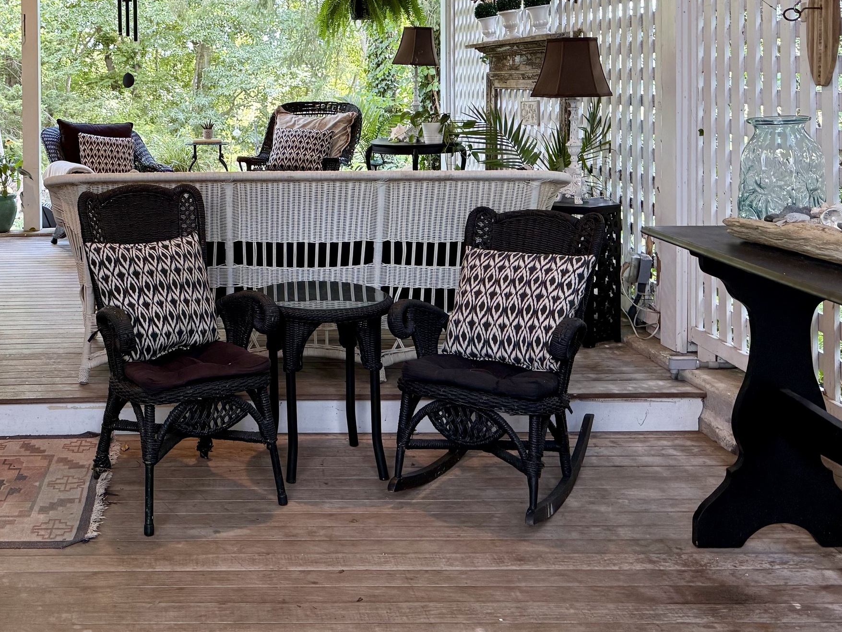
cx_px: 184
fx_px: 1022
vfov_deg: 33.3
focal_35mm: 42
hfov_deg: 43.0
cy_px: 122
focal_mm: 6.76
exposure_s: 1/121
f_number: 1.78
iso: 200
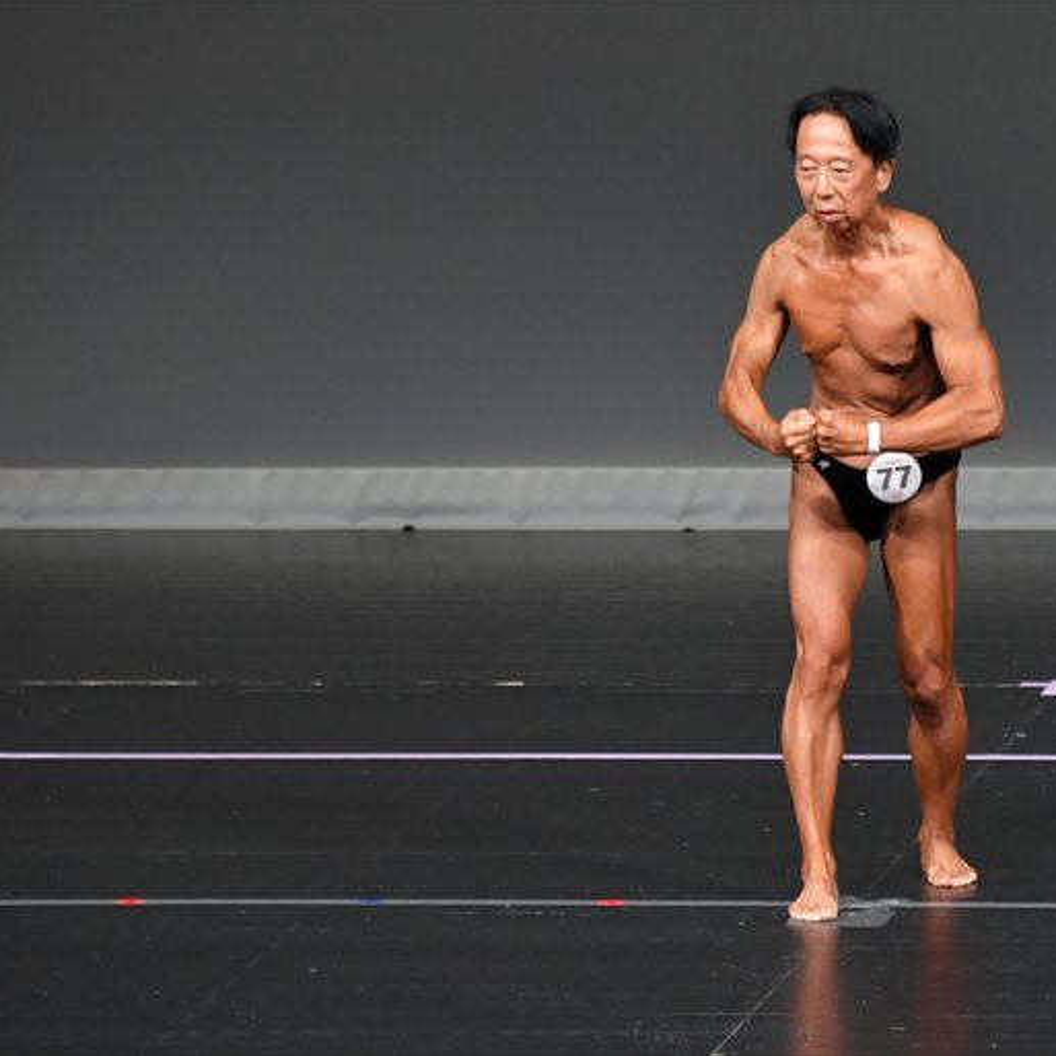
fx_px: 16601
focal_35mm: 481
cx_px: 779
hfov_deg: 3.6
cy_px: 527
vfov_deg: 3.6
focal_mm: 250
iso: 4000
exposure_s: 1/400
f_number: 5.6
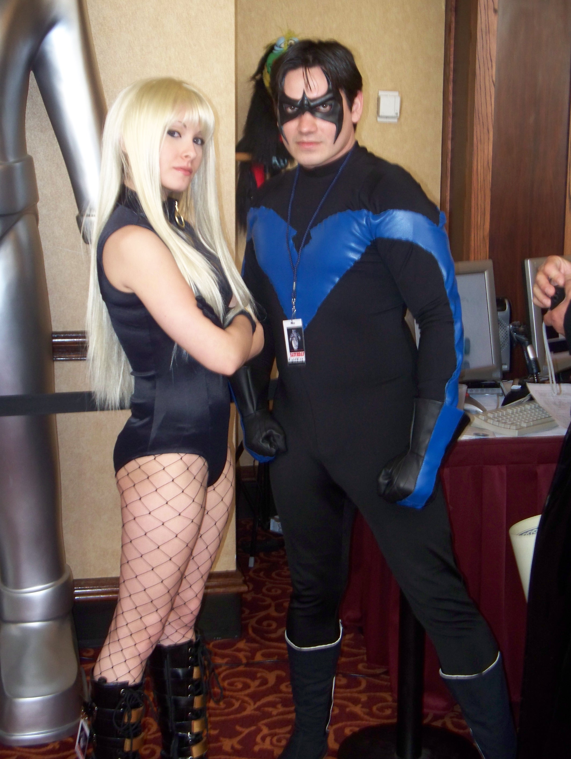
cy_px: 380
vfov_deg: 31.7
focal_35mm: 61
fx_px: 1340
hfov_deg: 24.1
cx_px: 286
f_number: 3.1
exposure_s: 1/40
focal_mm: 12.89
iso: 200
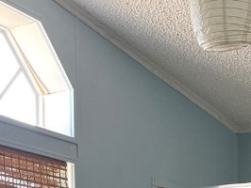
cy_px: 352
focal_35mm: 100
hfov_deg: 19.5
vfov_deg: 13.2
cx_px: 182
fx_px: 726
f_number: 1.6
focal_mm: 5.1
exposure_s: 1/106
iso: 125
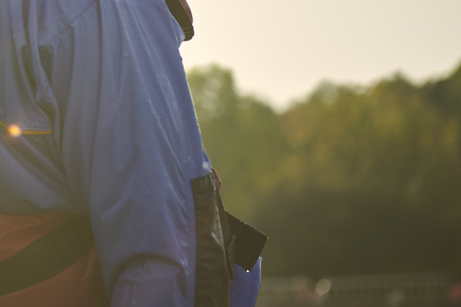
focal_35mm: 198
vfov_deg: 6.9
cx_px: -173
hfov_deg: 10.1
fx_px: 2535
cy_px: -46
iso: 800
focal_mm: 70
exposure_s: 1/2500
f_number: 3.5
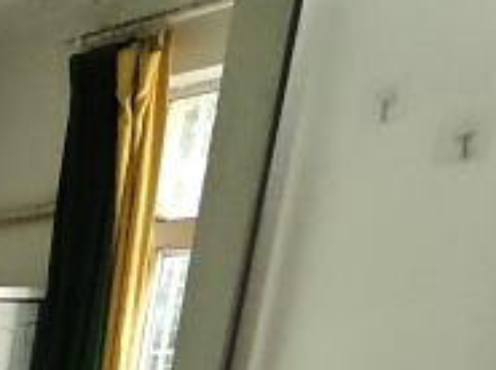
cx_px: -335
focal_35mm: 65
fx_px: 930
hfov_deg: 22.0
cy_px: 684
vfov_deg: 17.7
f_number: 2.2
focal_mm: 1.91
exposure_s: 1/100
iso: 320
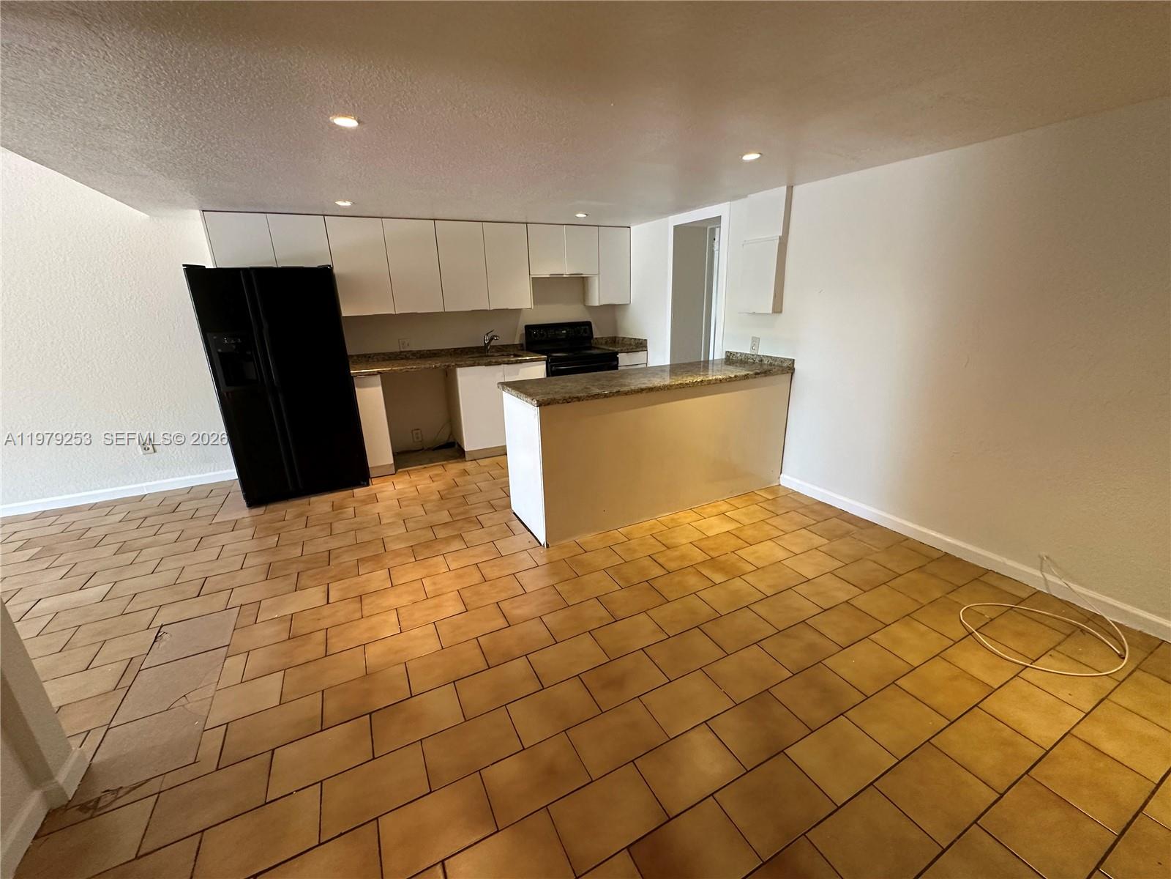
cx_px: 586
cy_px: 440
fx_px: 474
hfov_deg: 102.1
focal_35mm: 14
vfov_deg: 85.7
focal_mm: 2.22
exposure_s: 1/60
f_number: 2.2
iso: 250
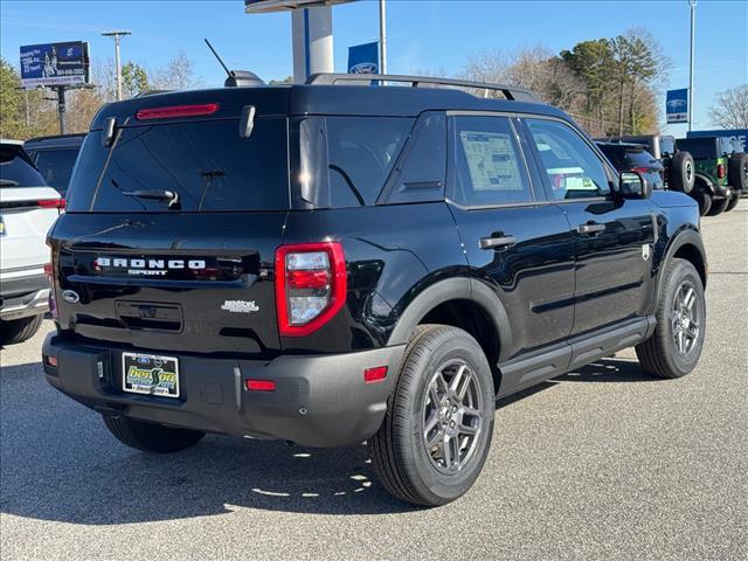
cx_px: 374
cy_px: 280
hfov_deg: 39.7
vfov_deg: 30.3
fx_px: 1037
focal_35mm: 48
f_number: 1.78
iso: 64
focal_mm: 6.76
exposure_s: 1/1287
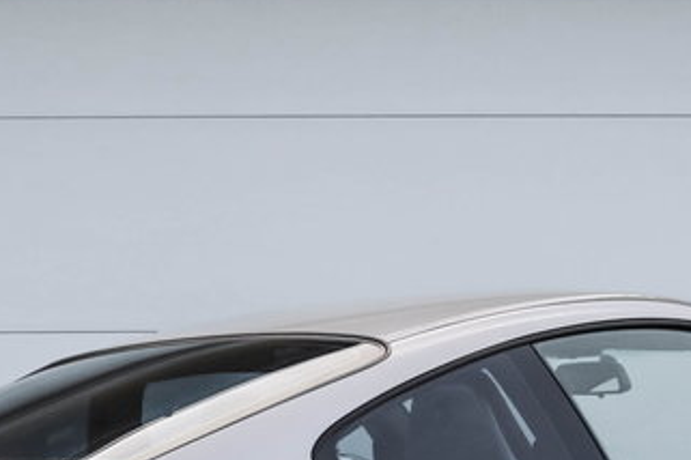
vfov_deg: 9.0
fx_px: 2879
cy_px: 549
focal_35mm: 150
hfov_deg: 13.7
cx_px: 387
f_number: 4
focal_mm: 31.6
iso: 125
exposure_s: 1/160
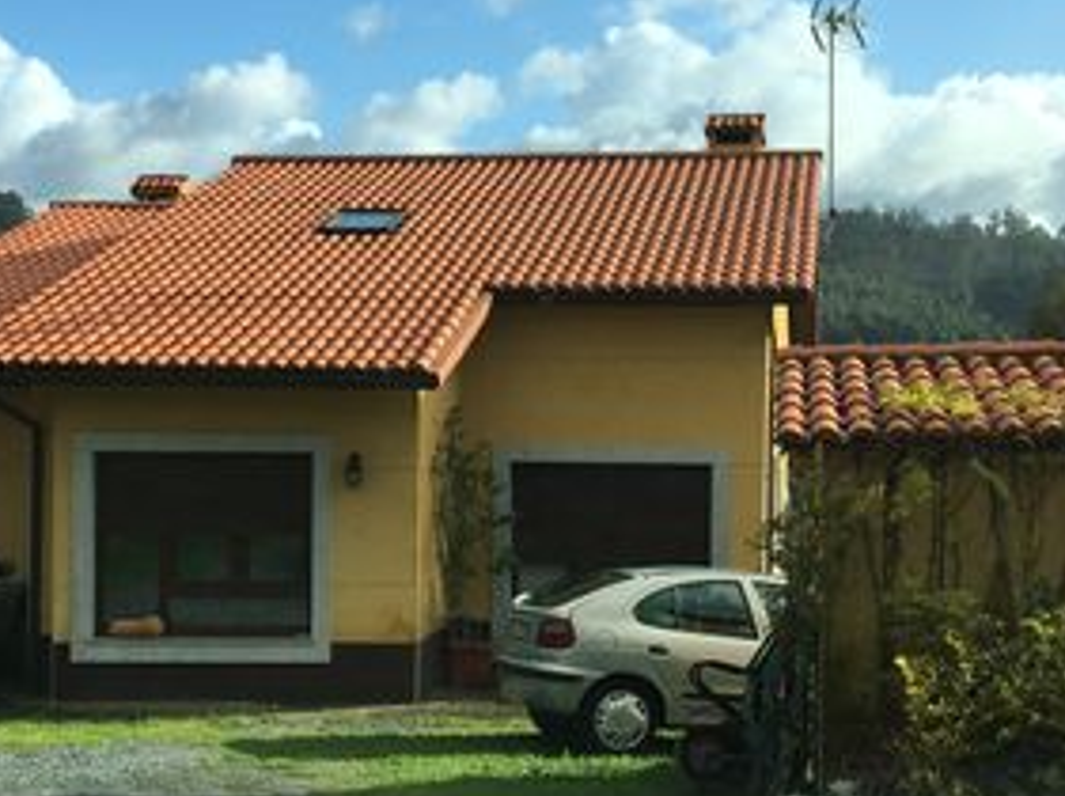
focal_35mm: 62
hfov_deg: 31.2
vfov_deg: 23.6
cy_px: 455
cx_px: 508
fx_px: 1905
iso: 25
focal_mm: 4.15
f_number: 2.2
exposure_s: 1/1241
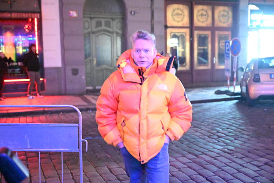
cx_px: 137
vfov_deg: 31.9
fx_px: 320
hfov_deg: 46.4
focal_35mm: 42
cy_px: 92
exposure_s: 1/100
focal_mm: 42
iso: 40000
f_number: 2.8
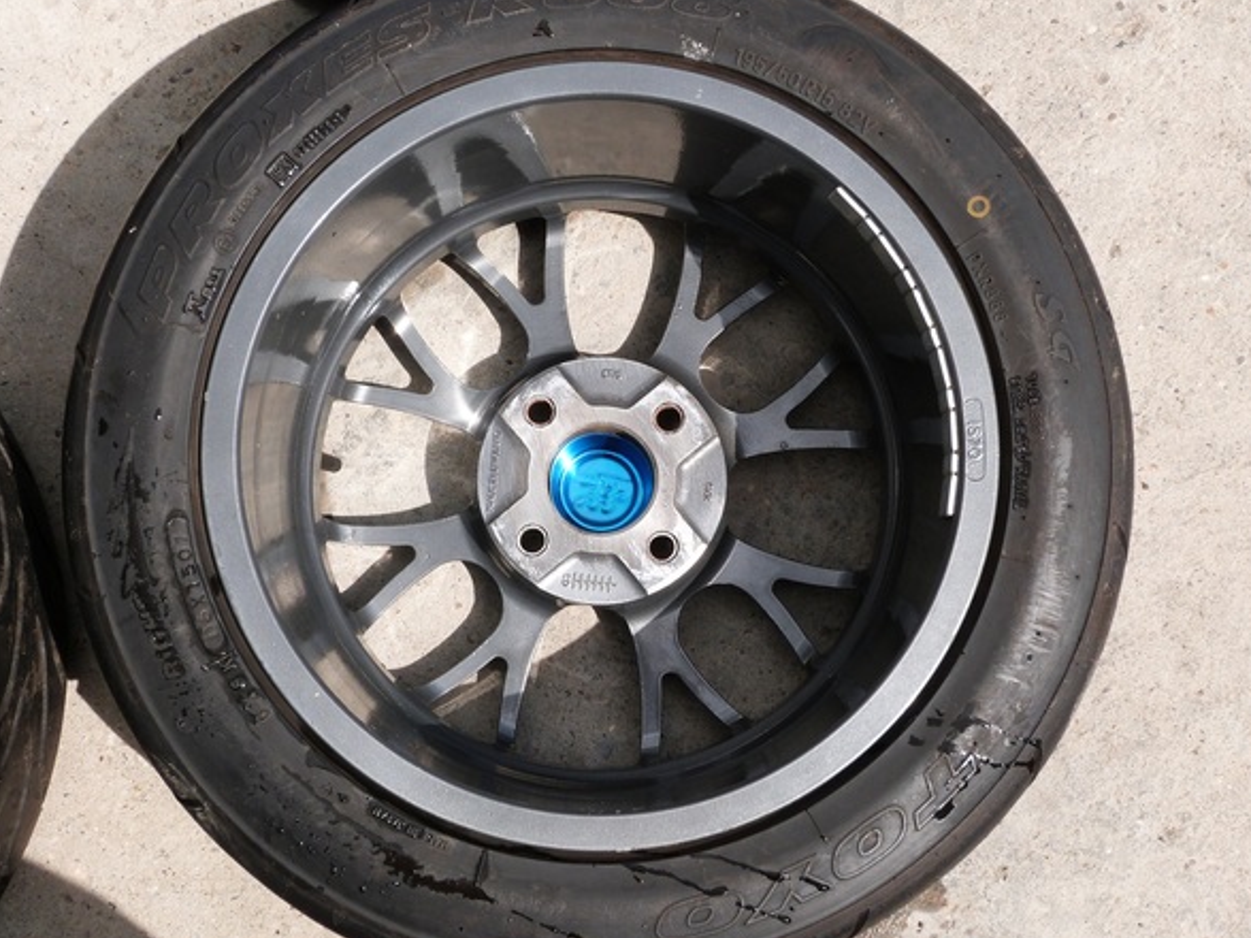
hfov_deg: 39.7
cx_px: 635
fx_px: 1734
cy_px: 492
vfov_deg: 30.3
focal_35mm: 48
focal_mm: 7.9
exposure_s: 1/400
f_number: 5.6
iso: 100
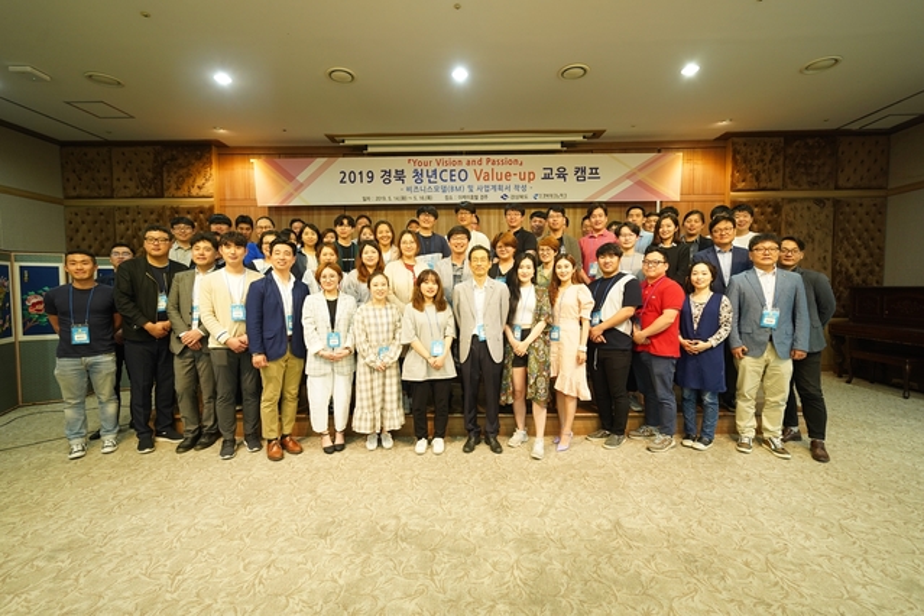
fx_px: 385
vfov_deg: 77.3
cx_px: 462
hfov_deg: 100.4
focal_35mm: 15
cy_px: 308
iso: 1250
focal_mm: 15
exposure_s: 1/20
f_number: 4
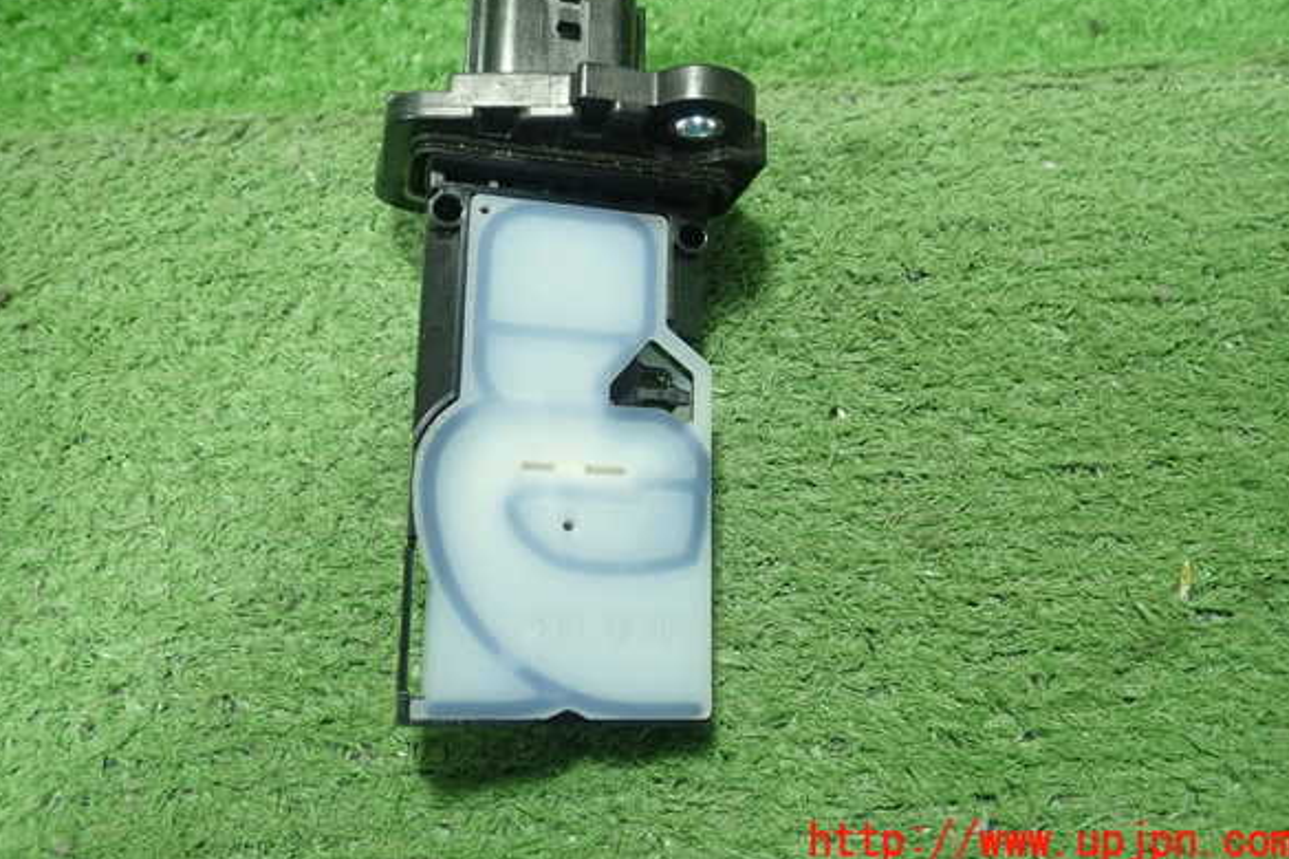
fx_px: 1146
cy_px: 374
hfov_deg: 58.7
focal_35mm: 32
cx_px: 646
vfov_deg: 41.0
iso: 500
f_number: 2.3
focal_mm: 5.5
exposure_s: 1/125
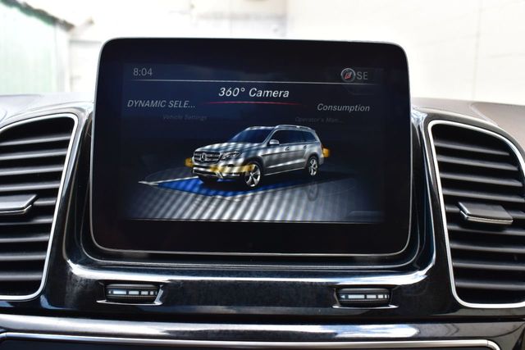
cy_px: 175
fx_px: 525
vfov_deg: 36.9
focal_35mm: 36
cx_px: 262
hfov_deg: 53.1
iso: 400
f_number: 9
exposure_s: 1/100
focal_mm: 24
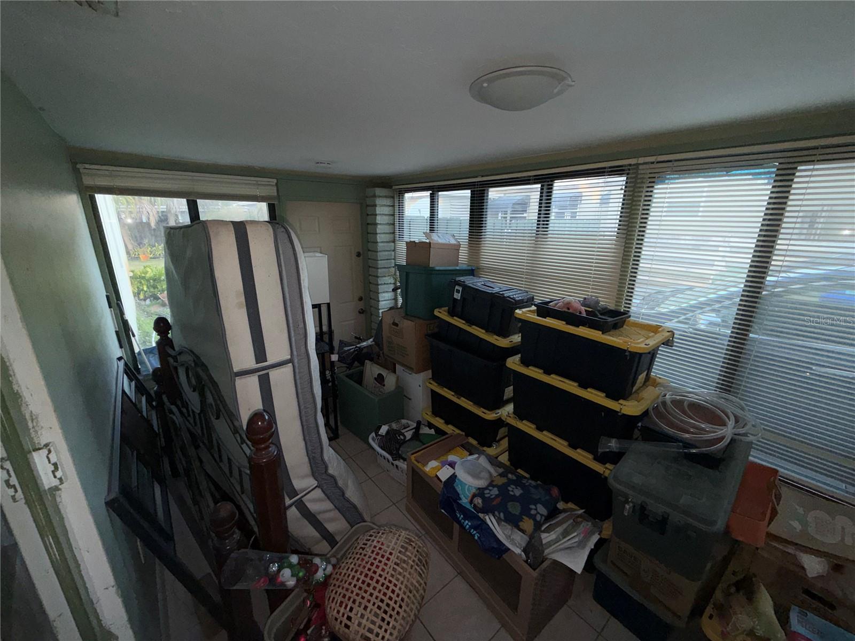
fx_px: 346
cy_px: 320
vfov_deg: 85.7
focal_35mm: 14
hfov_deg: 102.1
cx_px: 428
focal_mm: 2.22
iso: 50
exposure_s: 1/60
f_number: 2.2
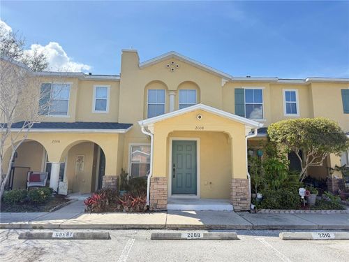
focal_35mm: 24
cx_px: 174
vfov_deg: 56.8
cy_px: 131
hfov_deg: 71.6
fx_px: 242
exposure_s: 1/1689
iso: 100
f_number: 1.78
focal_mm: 6.76
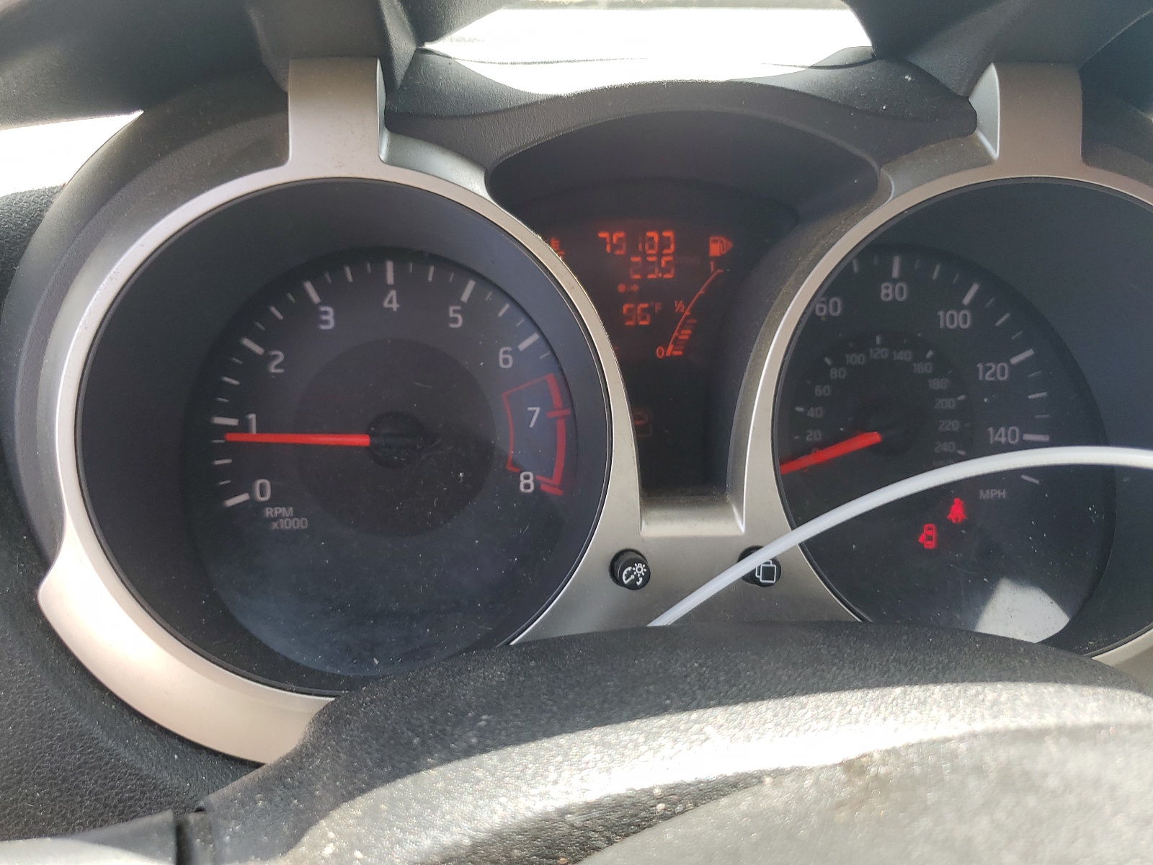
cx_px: 576
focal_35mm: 26
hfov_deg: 67.3
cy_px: 432
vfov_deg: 53.1
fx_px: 866
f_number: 1.5
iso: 50
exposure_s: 1/208
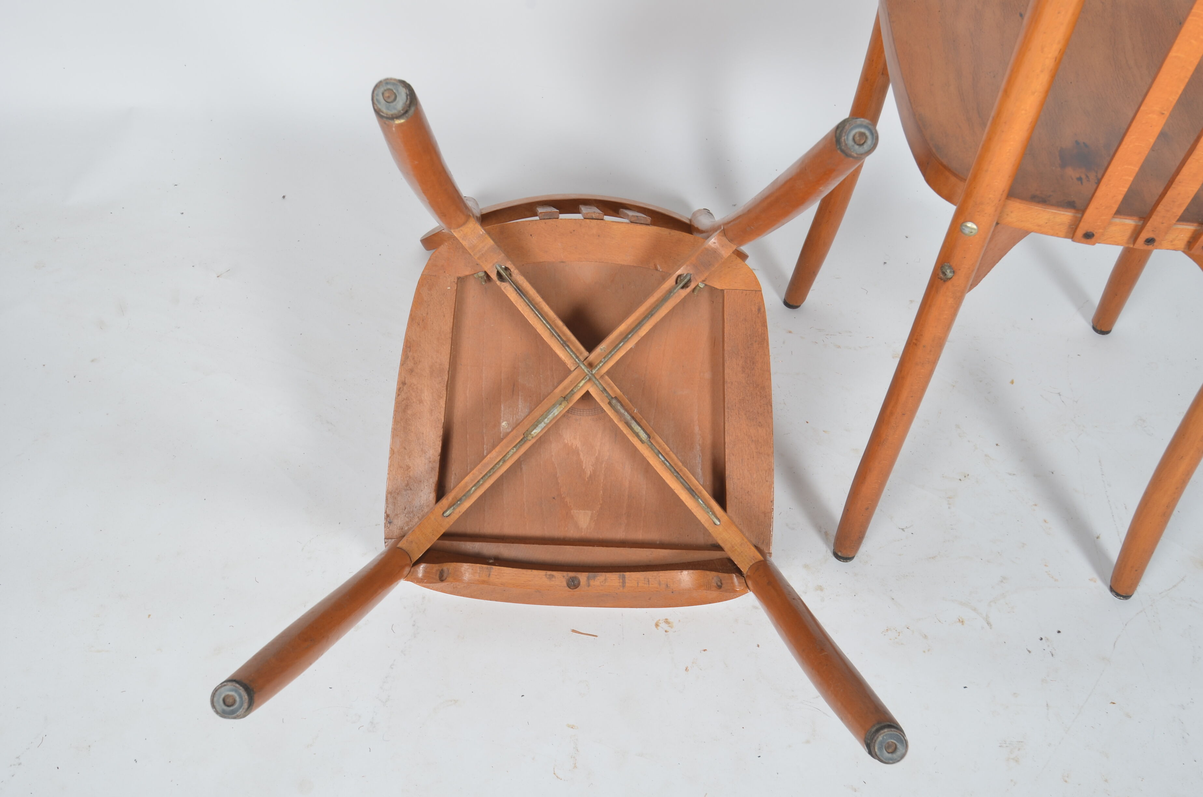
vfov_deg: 36.7
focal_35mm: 36
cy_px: 398
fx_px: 1201
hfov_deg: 53.2
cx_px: 602
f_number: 11
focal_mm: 24
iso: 100
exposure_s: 1/125
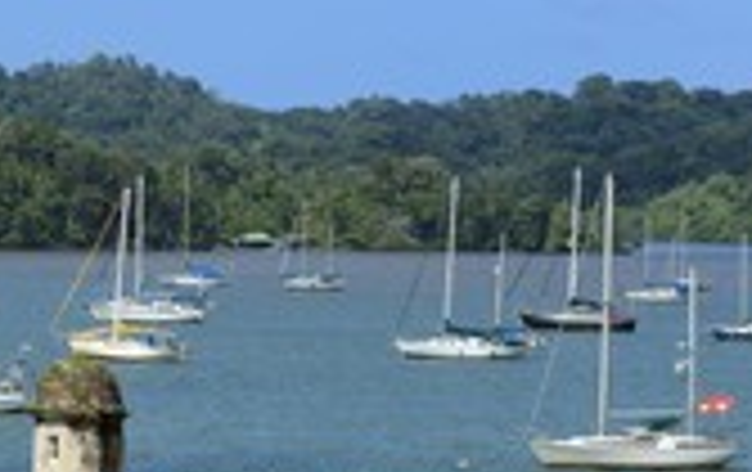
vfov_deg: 7.3
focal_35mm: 179
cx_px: -36
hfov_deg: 11.5
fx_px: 3675
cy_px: 476
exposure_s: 1/250
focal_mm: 70
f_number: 10
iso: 200
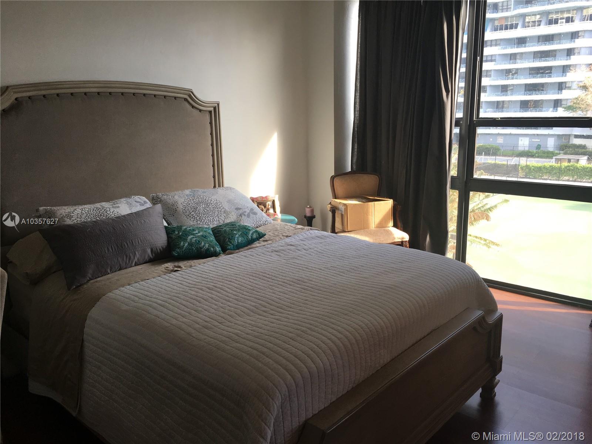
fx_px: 496
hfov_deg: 61.7
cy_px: 222
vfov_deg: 48.2
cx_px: 296
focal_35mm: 29
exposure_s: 1/120
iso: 40
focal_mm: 4.15
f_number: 2.2
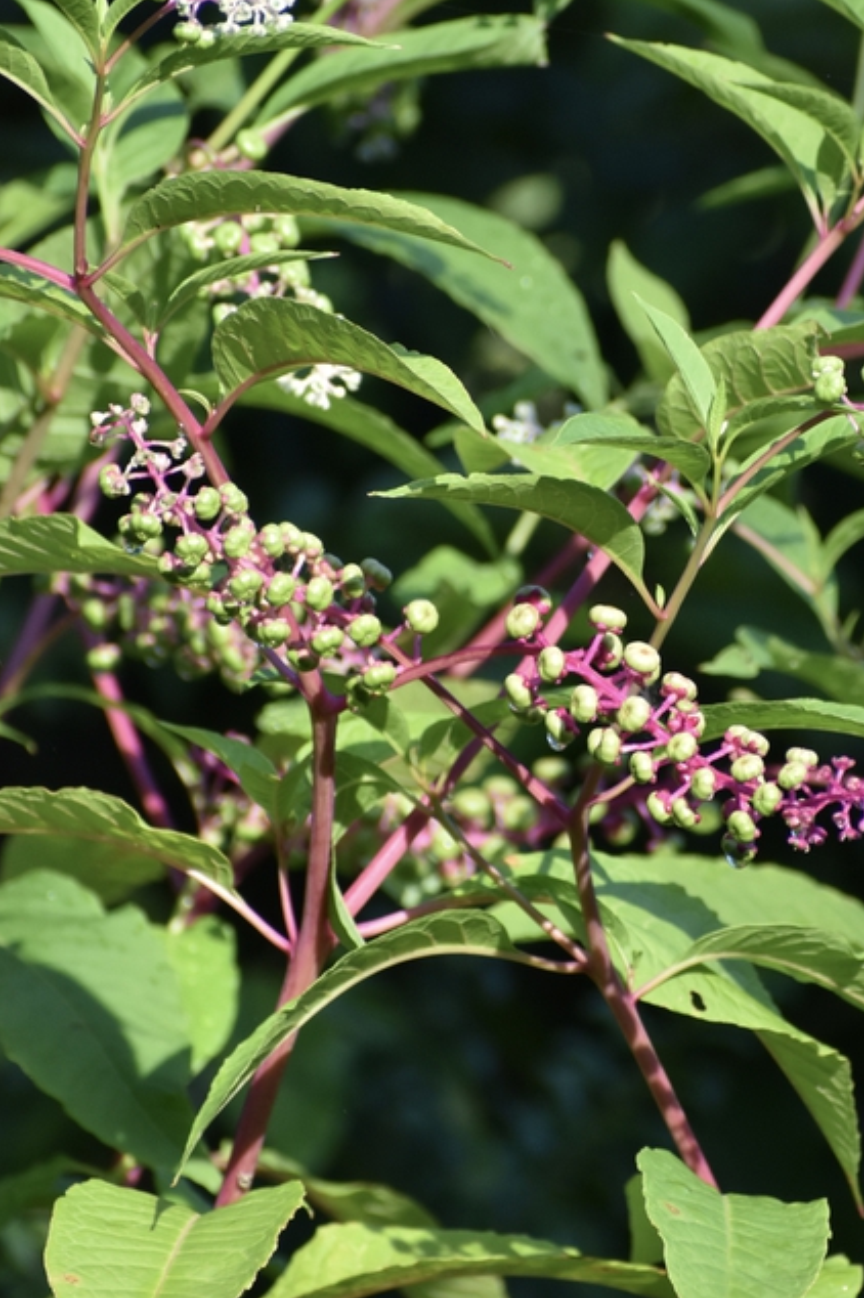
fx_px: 26199
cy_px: 659
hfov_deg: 1.9
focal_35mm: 727
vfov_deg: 2.8
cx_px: 653
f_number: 6.3
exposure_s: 1/1000
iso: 720
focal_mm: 300
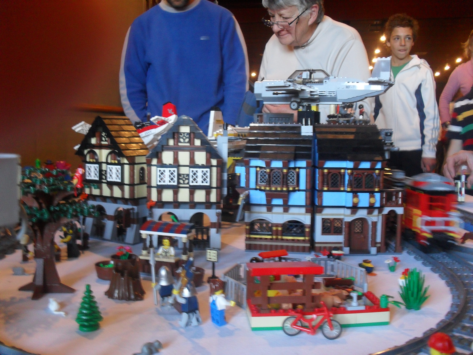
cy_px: 178
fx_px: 478
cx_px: 236
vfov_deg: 40.7
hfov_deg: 52.6
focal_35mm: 35
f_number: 3.2
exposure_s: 1/15
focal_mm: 6.3
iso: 240
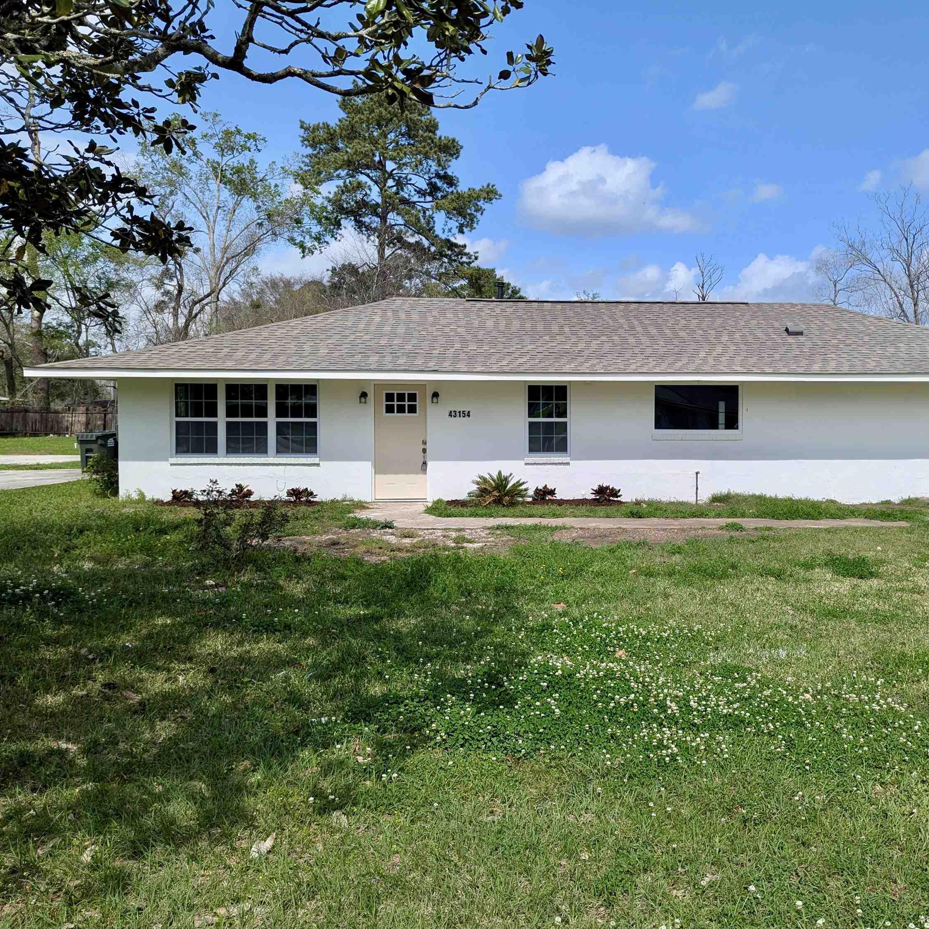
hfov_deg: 54.8
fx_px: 881
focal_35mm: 29
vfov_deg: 55.6
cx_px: 600
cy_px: 472
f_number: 1.85
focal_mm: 6.81
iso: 42
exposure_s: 1/2632
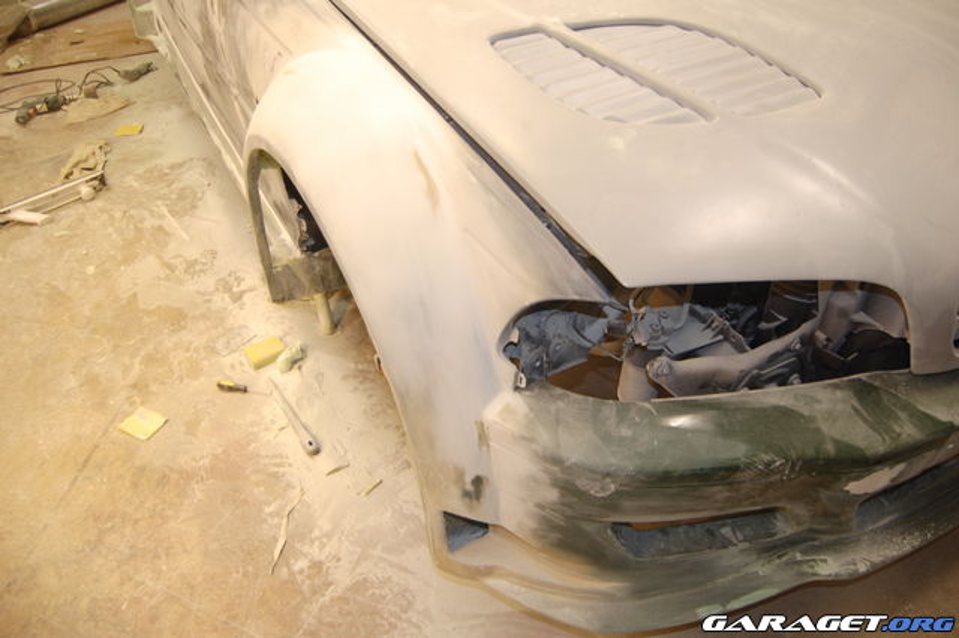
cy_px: 319
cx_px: 480
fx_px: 719
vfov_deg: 47.9
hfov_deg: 67.4
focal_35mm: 27
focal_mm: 18
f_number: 3.5
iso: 400
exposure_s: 1/10
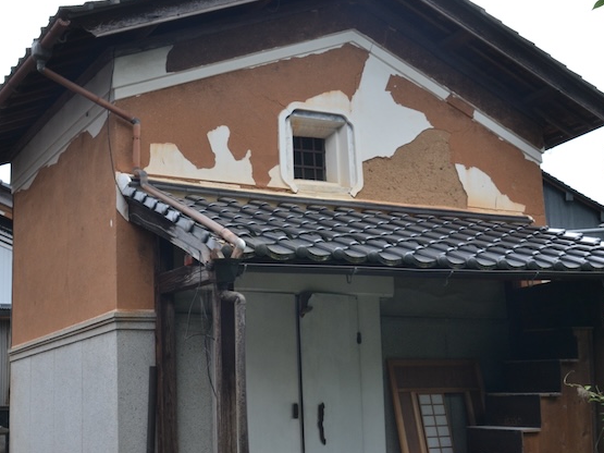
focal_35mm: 53
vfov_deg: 27.5
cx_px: 301
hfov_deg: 36.2
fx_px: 925
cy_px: 241
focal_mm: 24
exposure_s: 1/250
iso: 400
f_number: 8
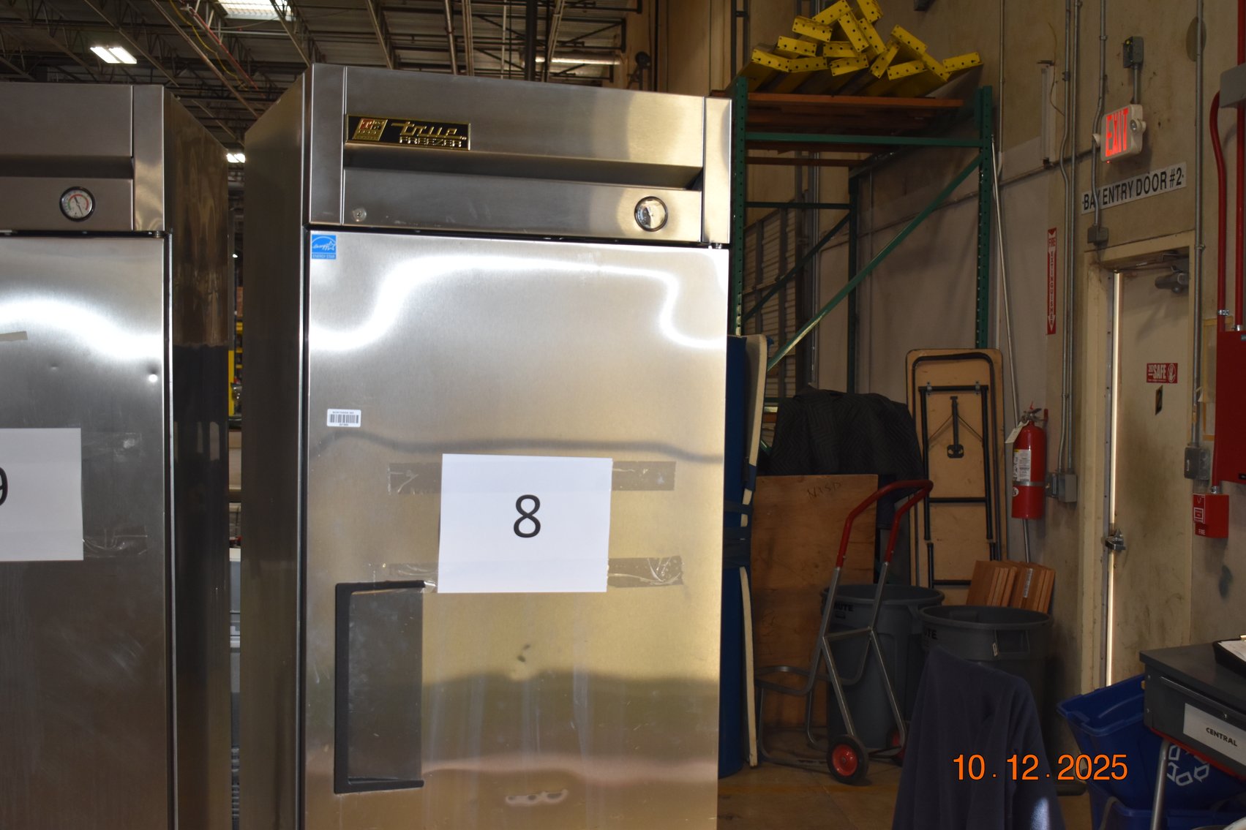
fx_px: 1505
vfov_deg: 30.8
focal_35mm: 44
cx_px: 623
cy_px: 415
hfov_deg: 45.0
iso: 800
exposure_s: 1/200
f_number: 4.5
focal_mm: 29
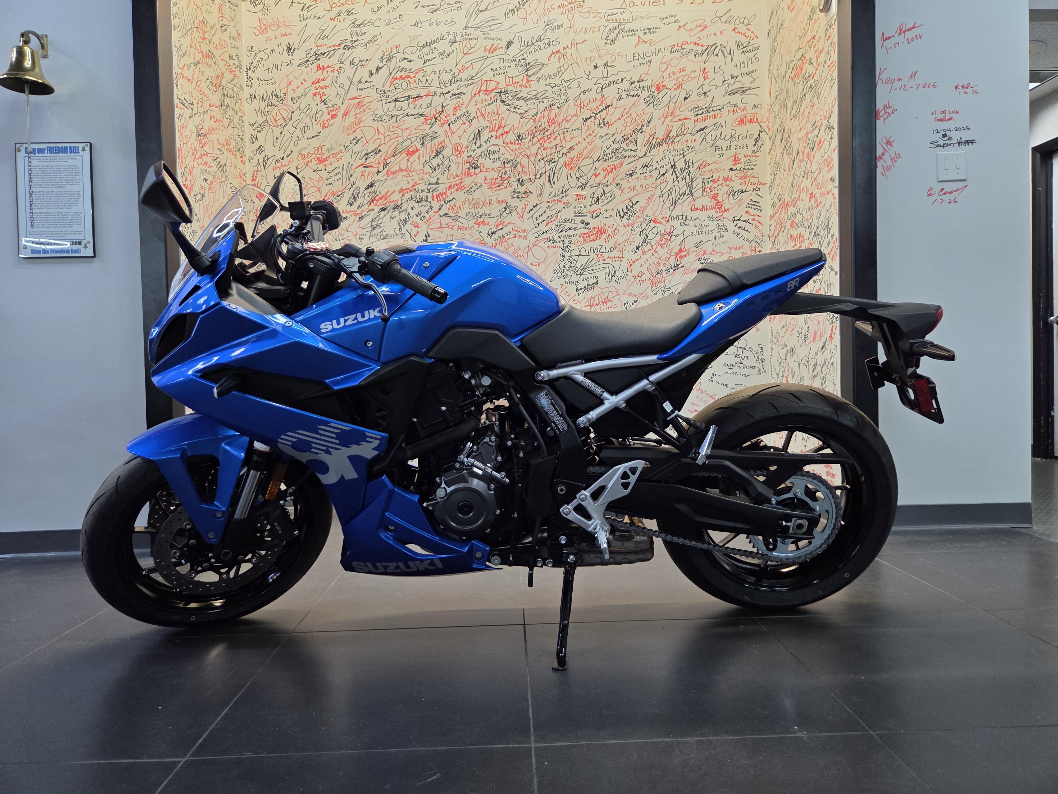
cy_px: 397
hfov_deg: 73.9
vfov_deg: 58.9
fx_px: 703
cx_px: 529
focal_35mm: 23
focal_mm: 5.4
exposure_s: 1/120
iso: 250
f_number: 1.8
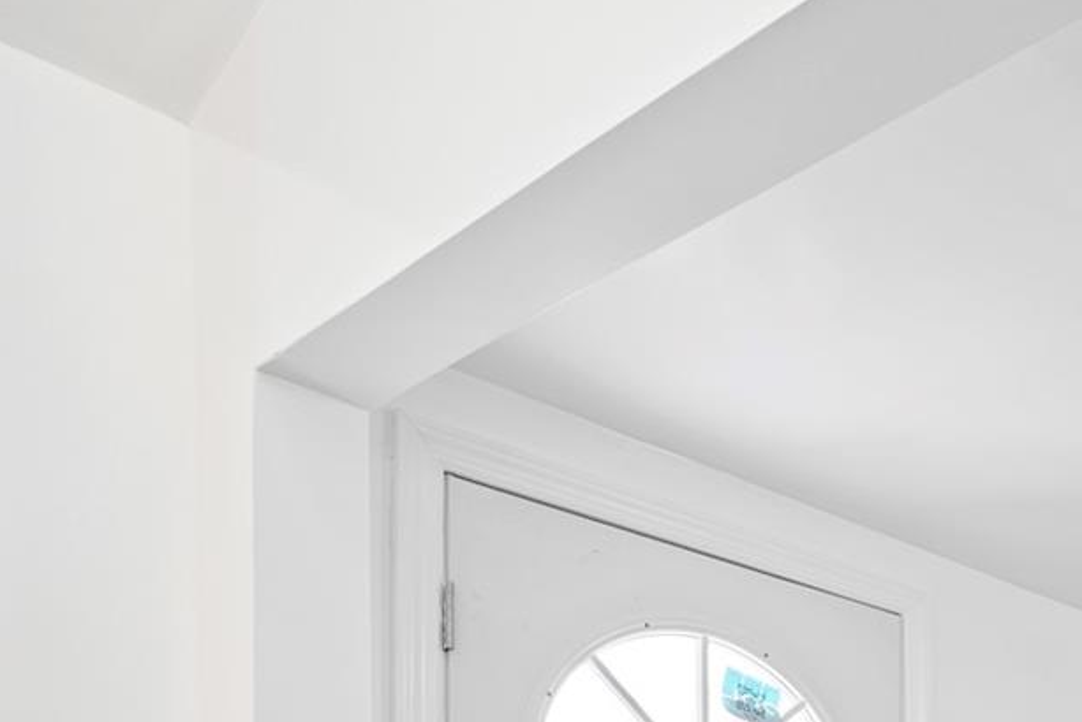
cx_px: 1406
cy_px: 1024
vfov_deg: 26.3
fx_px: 1203
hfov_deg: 34.4
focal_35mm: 40
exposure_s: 1.3
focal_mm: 12
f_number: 9
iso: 100
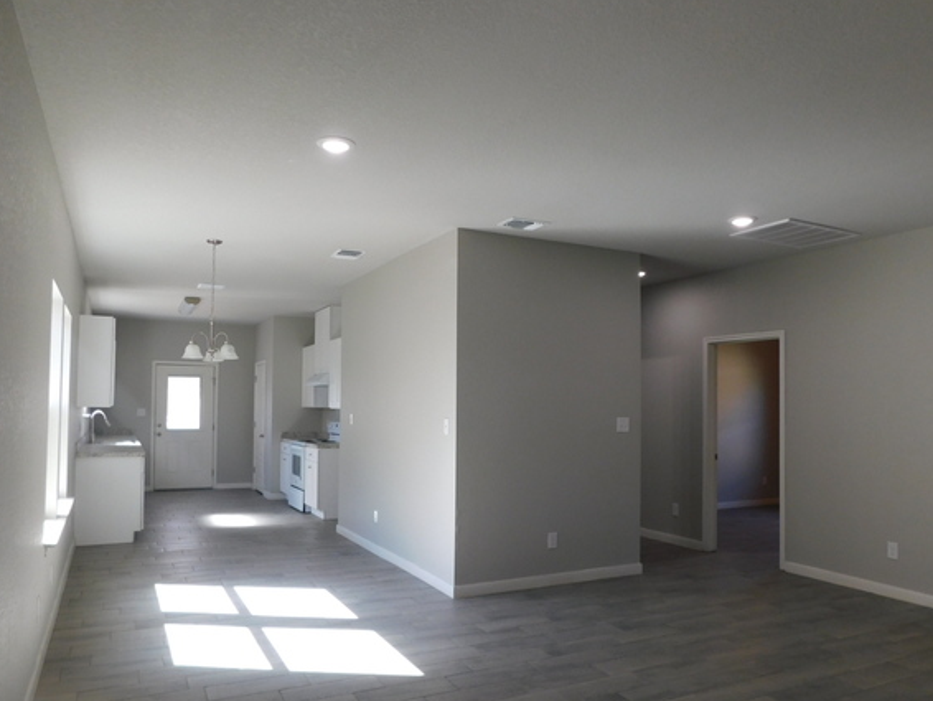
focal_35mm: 26
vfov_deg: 53.0
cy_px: 386
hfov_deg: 67.3
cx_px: 452
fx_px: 701
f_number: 3
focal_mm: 4
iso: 125
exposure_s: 1/60
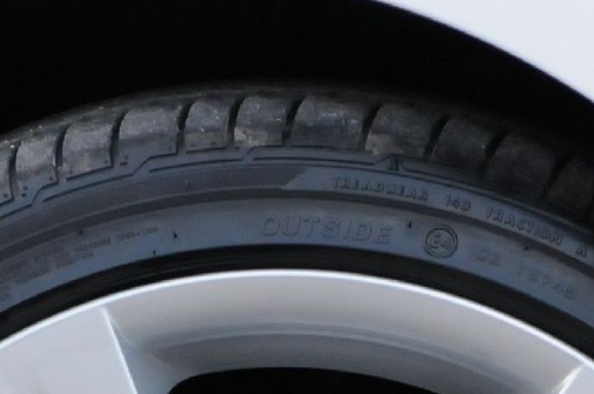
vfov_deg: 2.4
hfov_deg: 3.7
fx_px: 9184
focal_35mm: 557
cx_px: 311
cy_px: 769
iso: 1000
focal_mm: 75
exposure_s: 1/100
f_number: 4.2
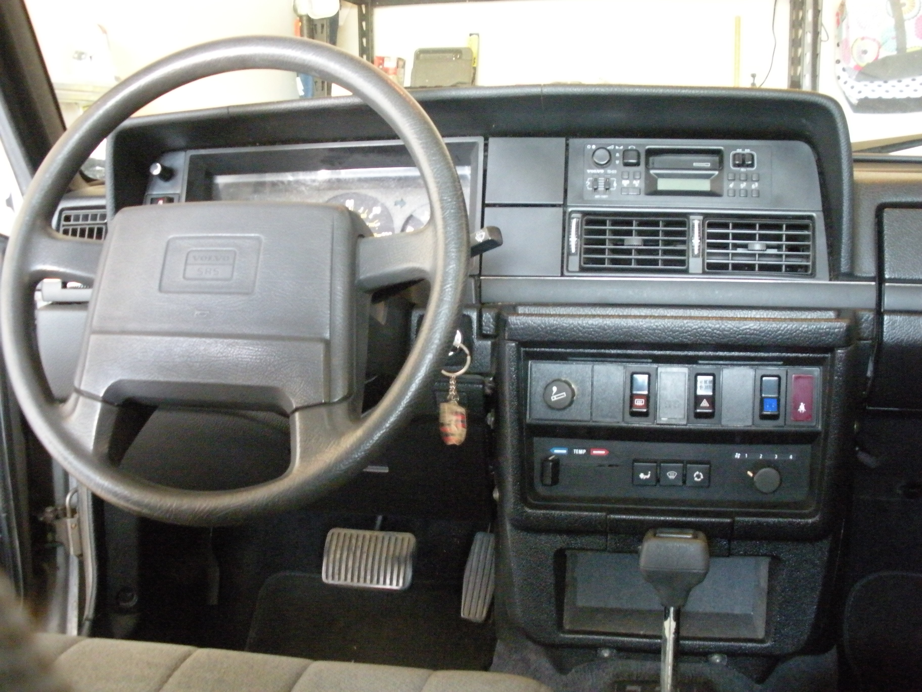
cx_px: 461
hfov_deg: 51.4
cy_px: 346
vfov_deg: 39.7
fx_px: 959
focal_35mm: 36
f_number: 3.5
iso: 800
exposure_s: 1/6.3
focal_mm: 6.3
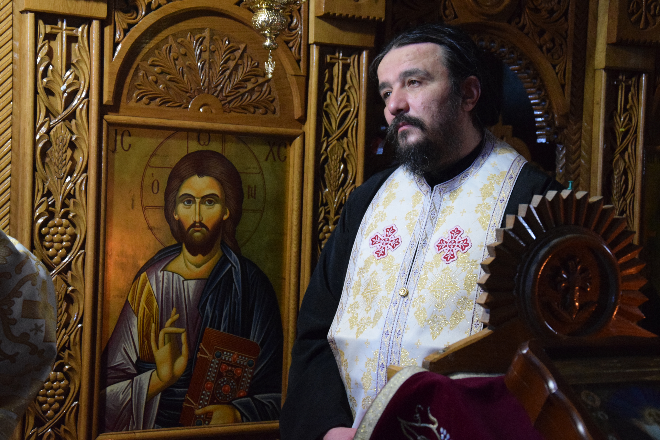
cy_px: 220
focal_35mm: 72
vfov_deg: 18.9
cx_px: 330
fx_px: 1320
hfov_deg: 28.1
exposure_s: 1/50
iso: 4000
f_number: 4.8
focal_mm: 48
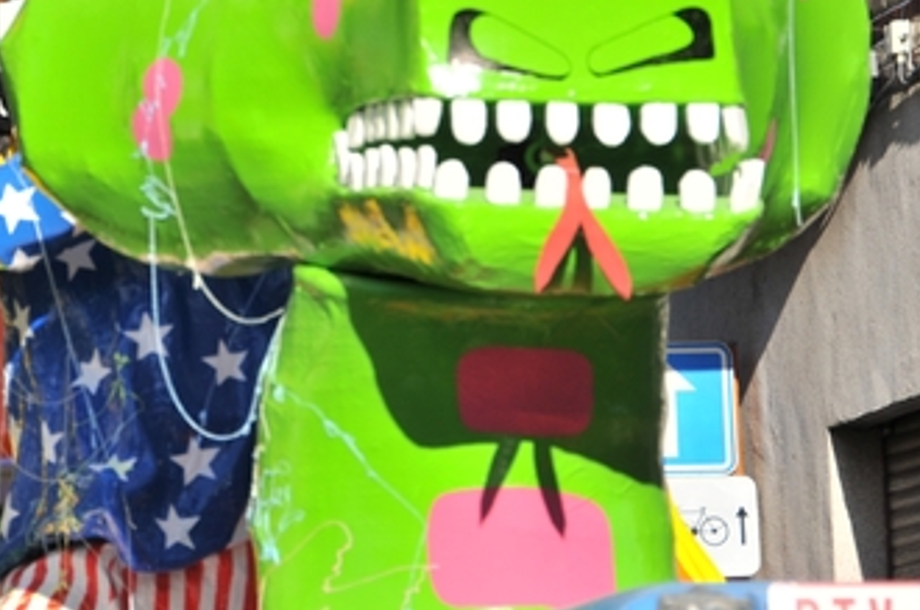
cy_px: 139
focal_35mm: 259
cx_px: 293
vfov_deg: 5.3
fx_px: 6607
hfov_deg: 8.0
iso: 200
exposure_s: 1/400
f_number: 9
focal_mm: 95
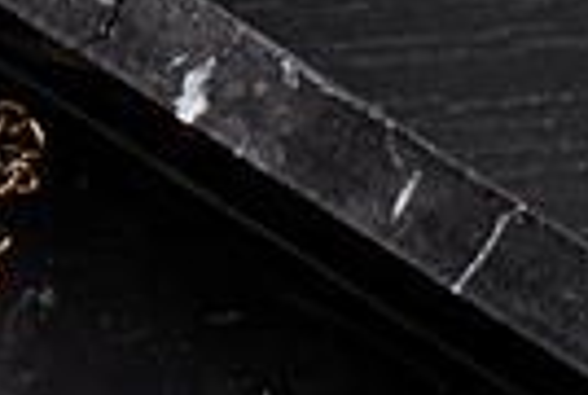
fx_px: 11115
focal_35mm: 679
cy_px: 1178
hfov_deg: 3.0
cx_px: 691
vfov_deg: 2.0
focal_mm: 105
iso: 100
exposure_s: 1/125
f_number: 5.6
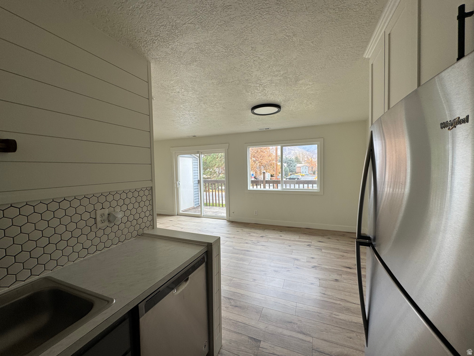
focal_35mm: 14
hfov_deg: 102.1
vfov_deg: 85.7
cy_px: 178
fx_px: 192
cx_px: 237
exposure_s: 1/99
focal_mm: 2.22
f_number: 2.2
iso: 40
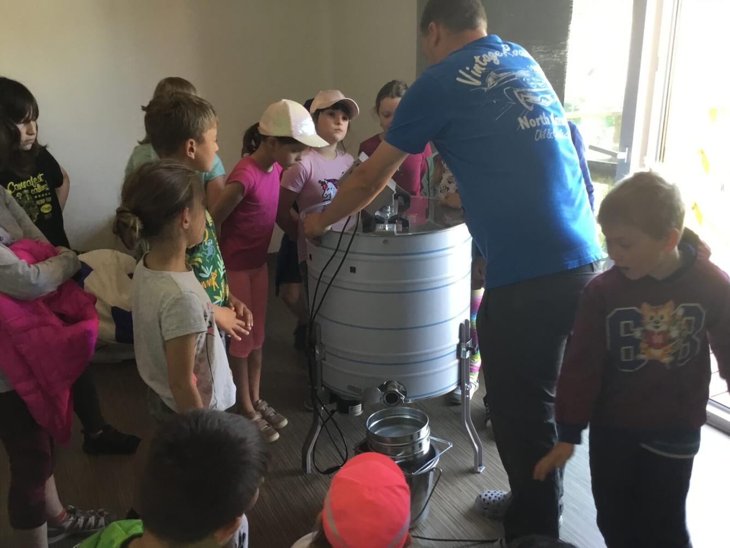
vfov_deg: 45.5
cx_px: 365
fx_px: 654
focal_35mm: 31
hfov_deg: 58.3
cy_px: 274
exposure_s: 1/33
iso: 100
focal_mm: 3.3
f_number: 2.4
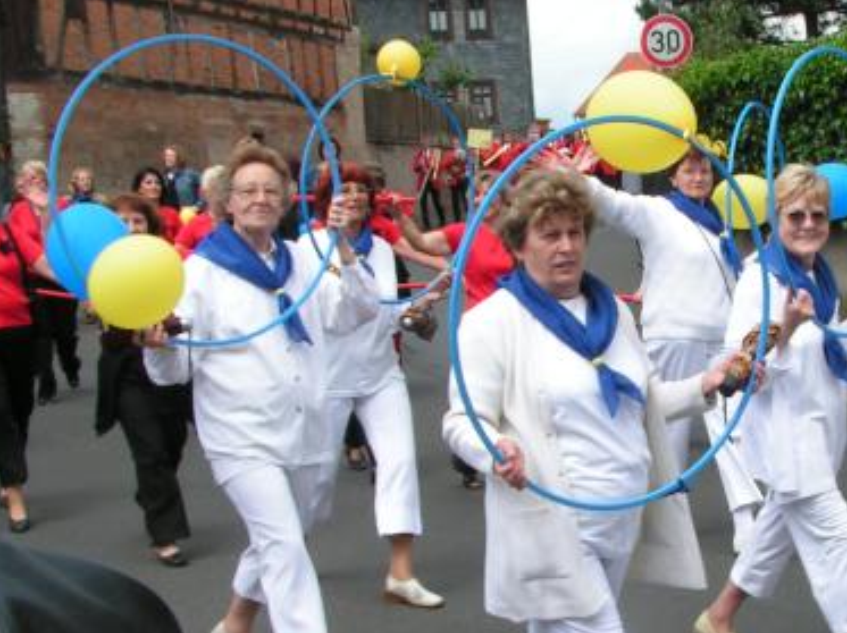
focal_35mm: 67
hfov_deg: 28.5
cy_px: 397
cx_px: 647
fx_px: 1638
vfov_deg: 21.8
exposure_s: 1/200
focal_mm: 6
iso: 50
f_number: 5.6
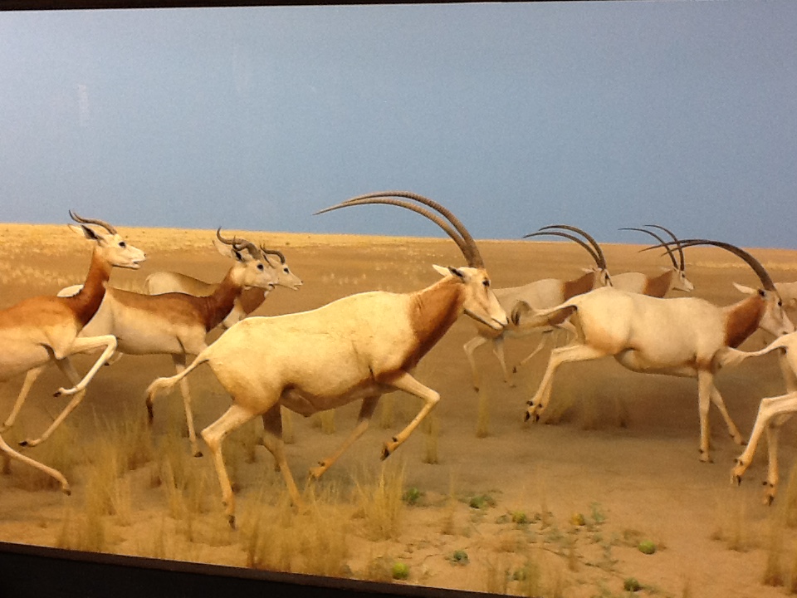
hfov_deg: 42.9
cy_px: 299
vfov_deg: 32.9
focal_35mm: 44
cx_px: 398
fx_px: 1013
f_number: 2.4
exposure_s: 1/30
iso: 50
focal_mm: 2.03
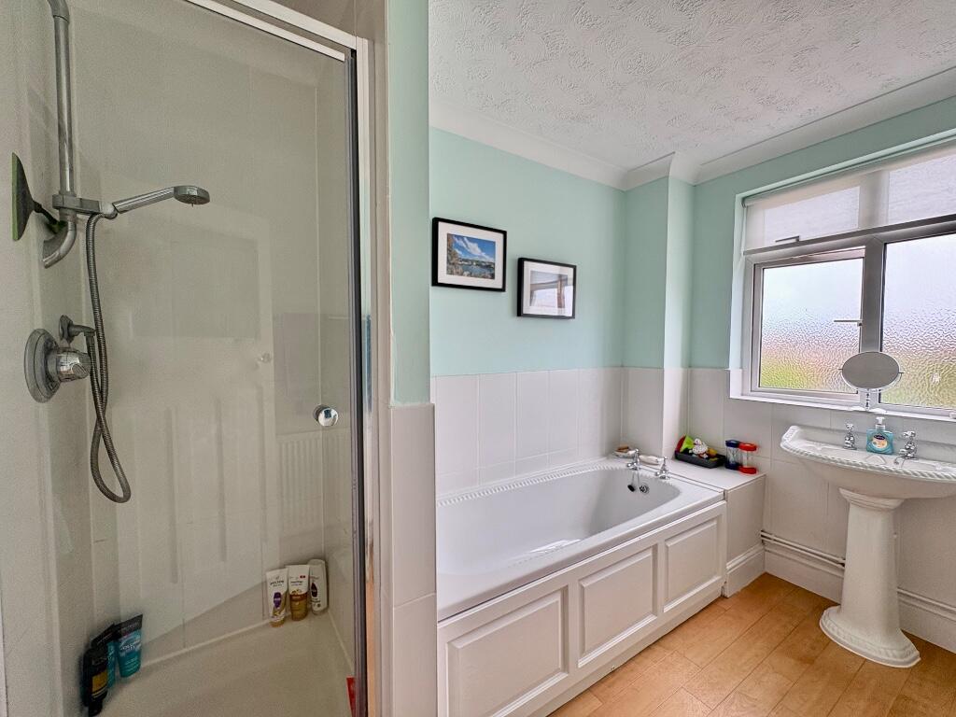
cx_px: 478
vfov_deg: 85.7
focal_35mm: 14
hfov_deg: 102.1
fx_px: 387
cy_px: 358
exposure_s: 1/86
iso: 250
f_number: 2.2
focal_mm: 2.22
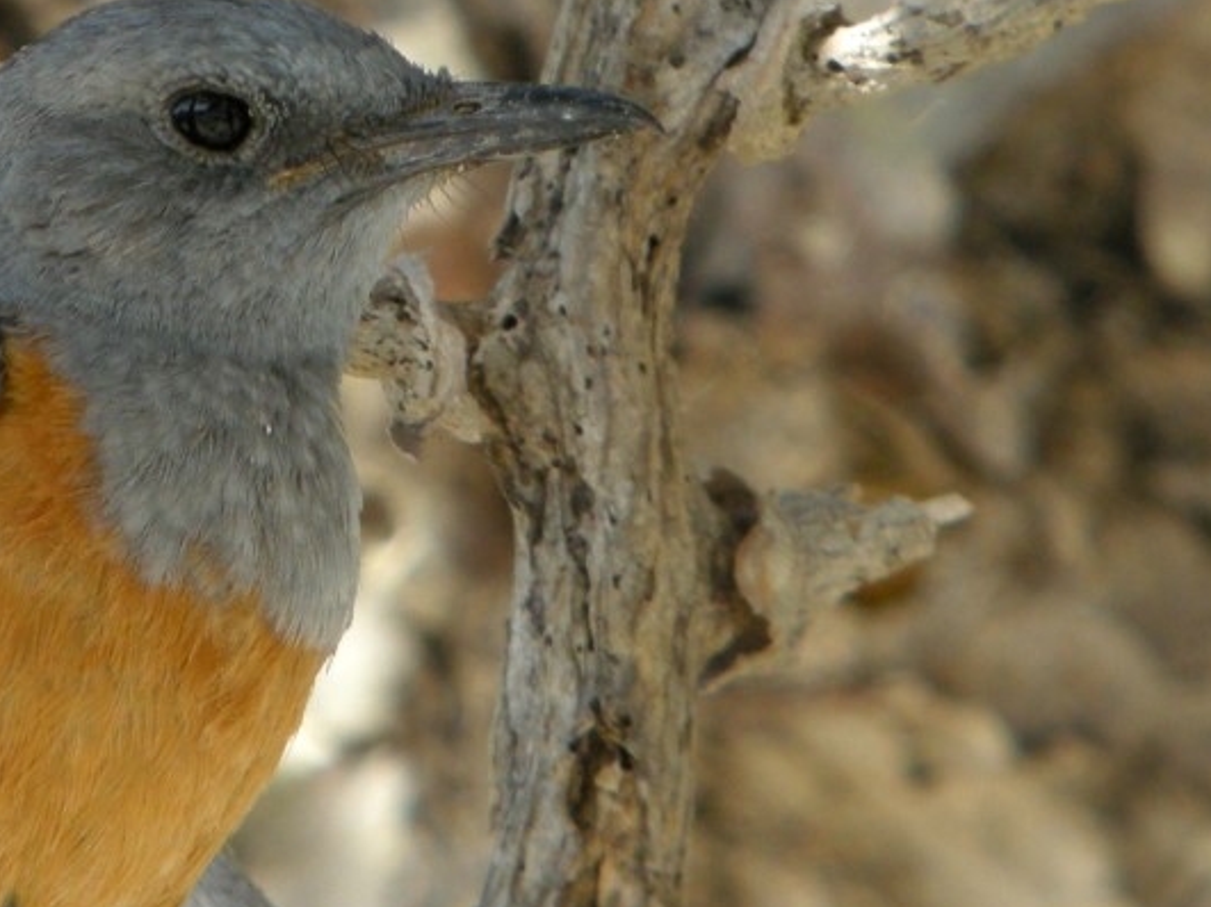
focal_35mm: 95
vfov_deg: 15.3
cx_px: -169
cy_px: 893
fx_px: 3323
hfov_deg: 19.6
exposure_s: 1/60.6
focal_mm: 7.5
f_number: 6.8
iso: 85
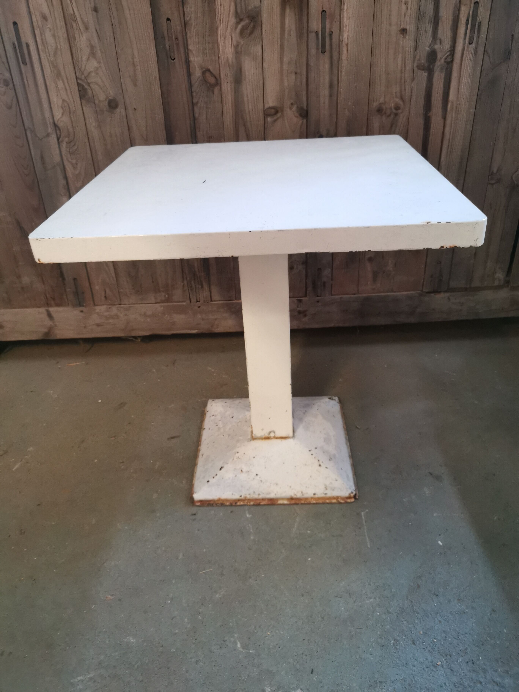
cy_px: 346
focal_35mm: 27
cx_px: 260
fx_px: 540
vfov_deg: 65.3
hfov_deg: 51.4
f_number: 1.8
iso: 400
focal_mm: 5.58
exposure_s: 1/33.3
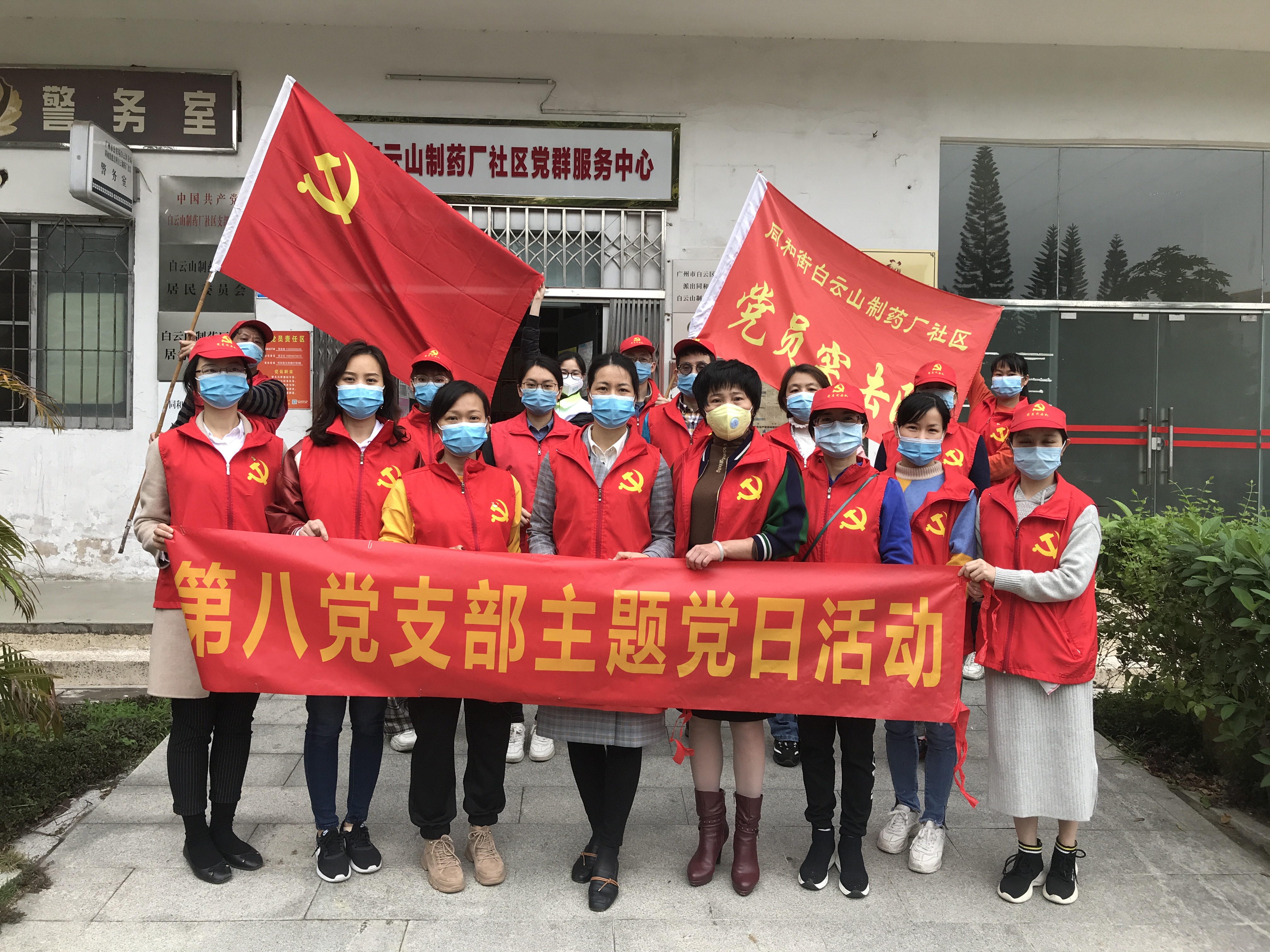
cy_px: 476
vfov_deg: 49.7
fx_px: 1027
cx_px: 635
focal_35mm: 28
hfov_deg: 63.4
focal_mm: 3.99
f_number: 1.8
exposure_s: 1/129
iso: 20
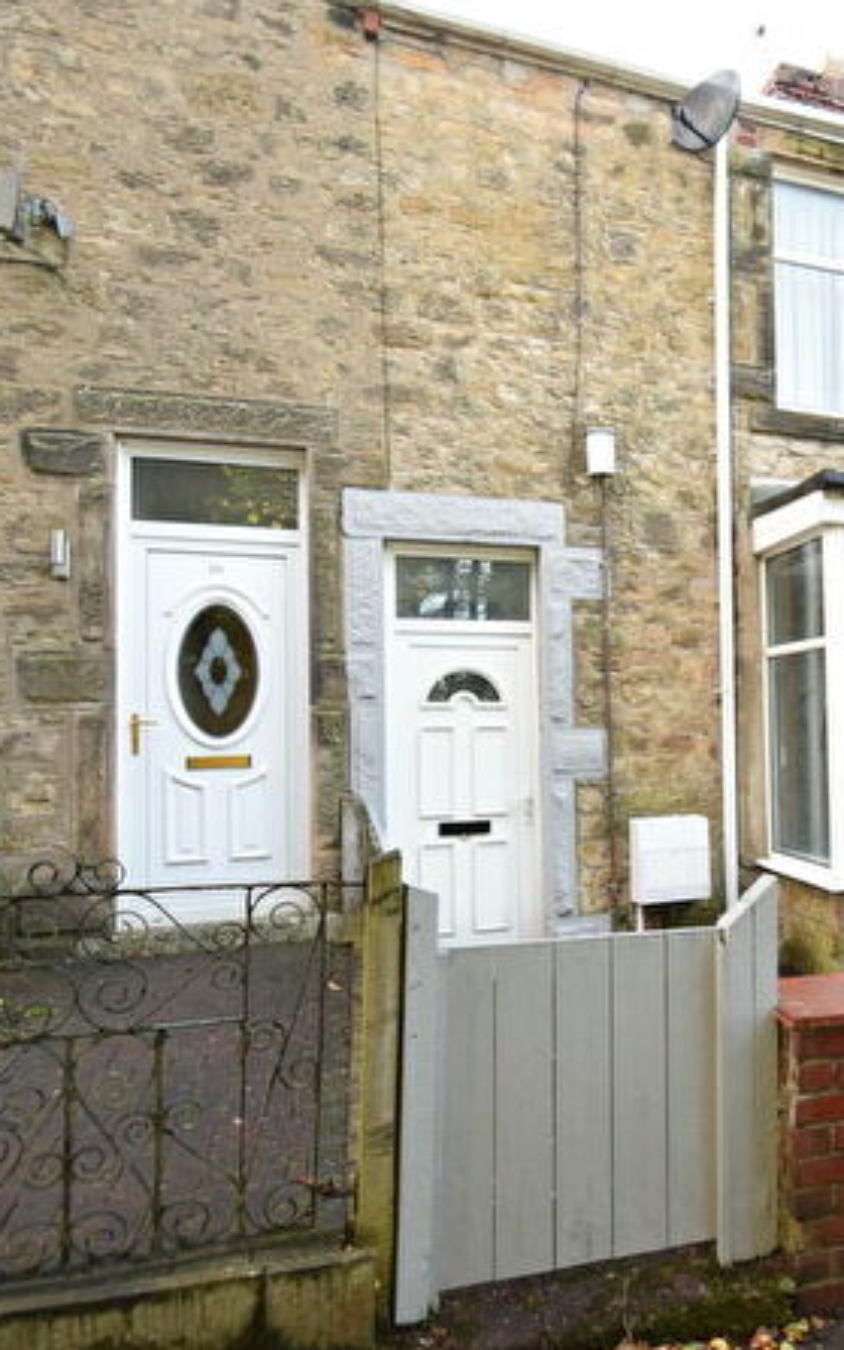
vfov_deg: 74.8
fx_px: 883
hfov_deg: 46.4
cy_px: 655
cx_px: 750
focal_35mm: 24
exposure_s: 1/125
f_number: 5.6
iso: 800
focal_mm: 10
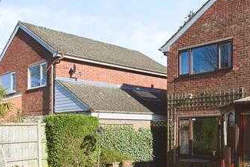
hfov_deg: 44.4
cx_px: 143
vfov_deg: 29.9
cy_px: 129
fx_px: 305
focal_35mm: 44
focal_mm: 14
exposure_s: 1/250
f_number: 8
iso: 100
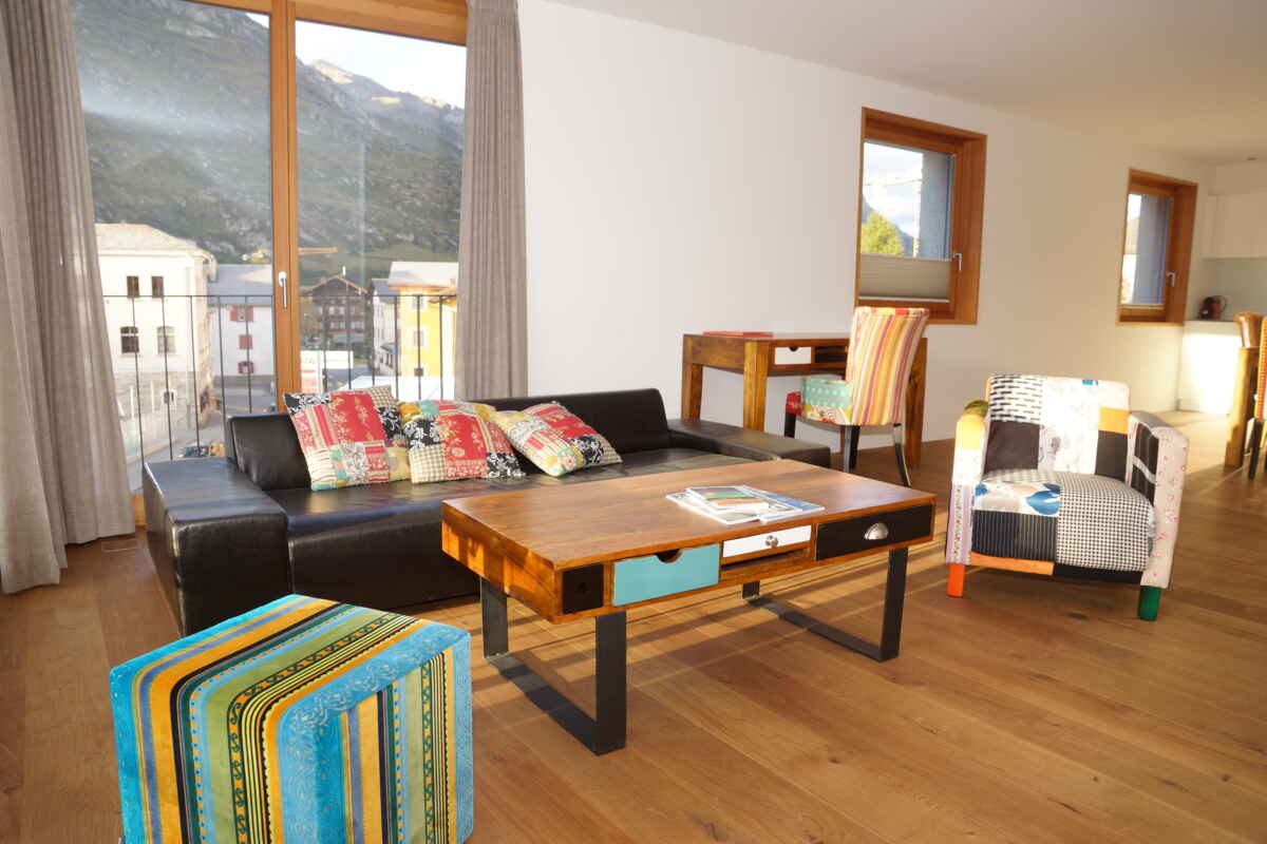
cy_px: 422
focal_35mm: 24
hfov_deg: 73.7
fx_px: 845
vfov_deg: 53.1
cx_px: 634
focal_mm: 16
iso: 100
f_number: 4
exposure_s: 1/60
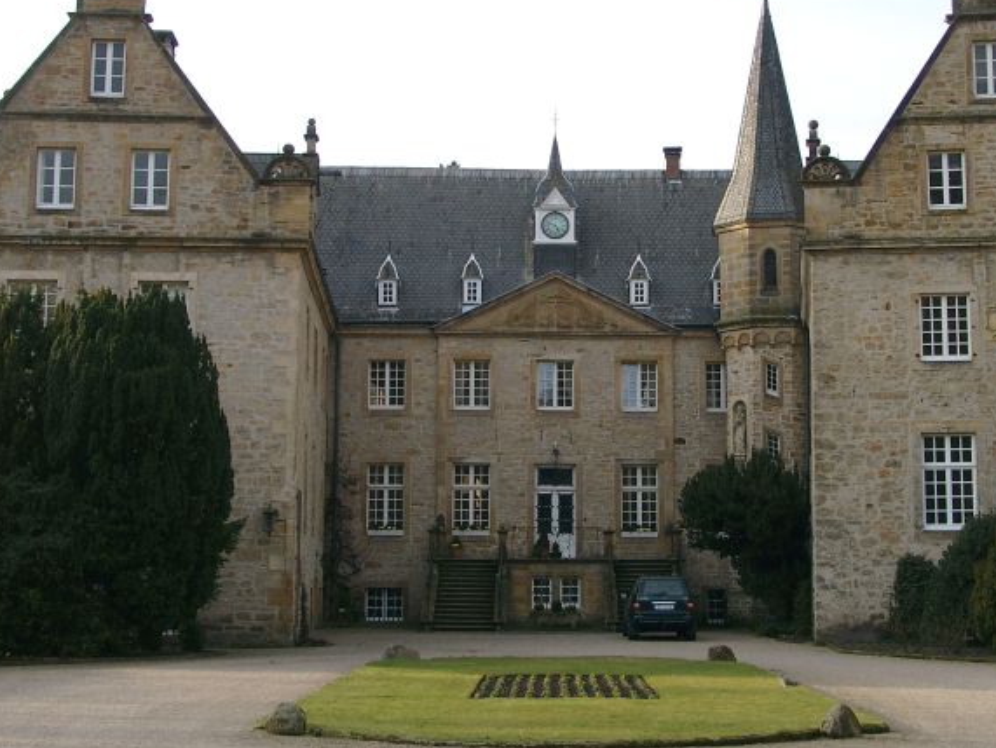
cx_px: 546
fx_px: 1814
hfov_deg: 30.7
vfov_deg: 23.2
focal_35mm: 63
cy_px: 274
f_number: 4
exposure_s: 1/246
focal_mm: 9.29
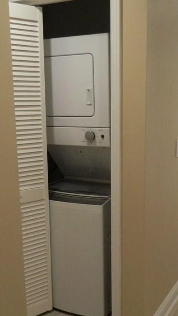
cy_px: 171
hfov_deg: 27.7
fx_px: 361
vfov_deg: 47.3
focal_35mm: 43
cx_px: 101
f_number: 3.1
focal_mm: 4.5
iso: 400
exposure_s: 1/100
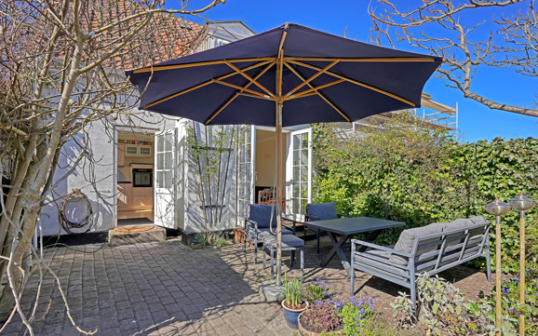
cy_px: 181
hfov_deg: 91.1
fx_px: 264
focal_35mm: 18
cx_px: 271
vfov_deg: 64.9
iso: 400
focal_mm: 17
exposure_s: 1/250
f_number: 8
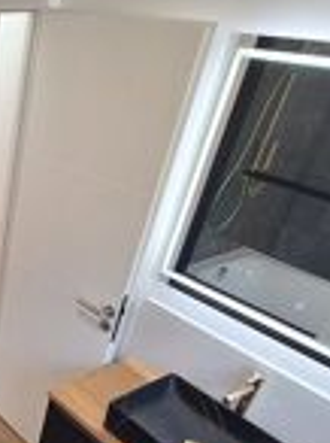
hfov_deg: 30.1
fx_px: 484
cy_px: 360
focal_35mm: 38
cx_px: -97
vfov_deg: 46.3
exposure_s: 1/50
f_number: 2.2
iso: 100
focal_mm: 1.74
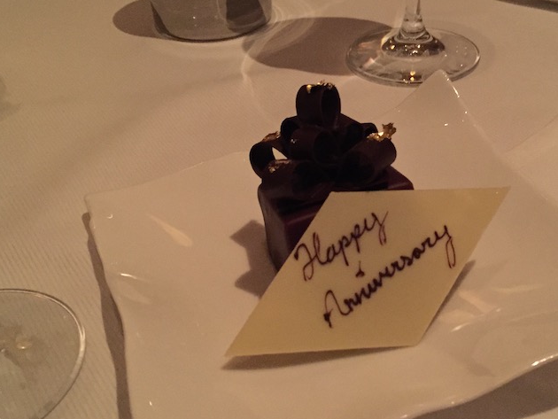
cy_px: 212
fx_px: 742
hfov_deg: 41.0
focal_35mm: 46
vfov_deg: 31.5
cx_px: 339
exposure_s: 1/15
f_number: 2.2
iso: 640
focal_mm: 4.15
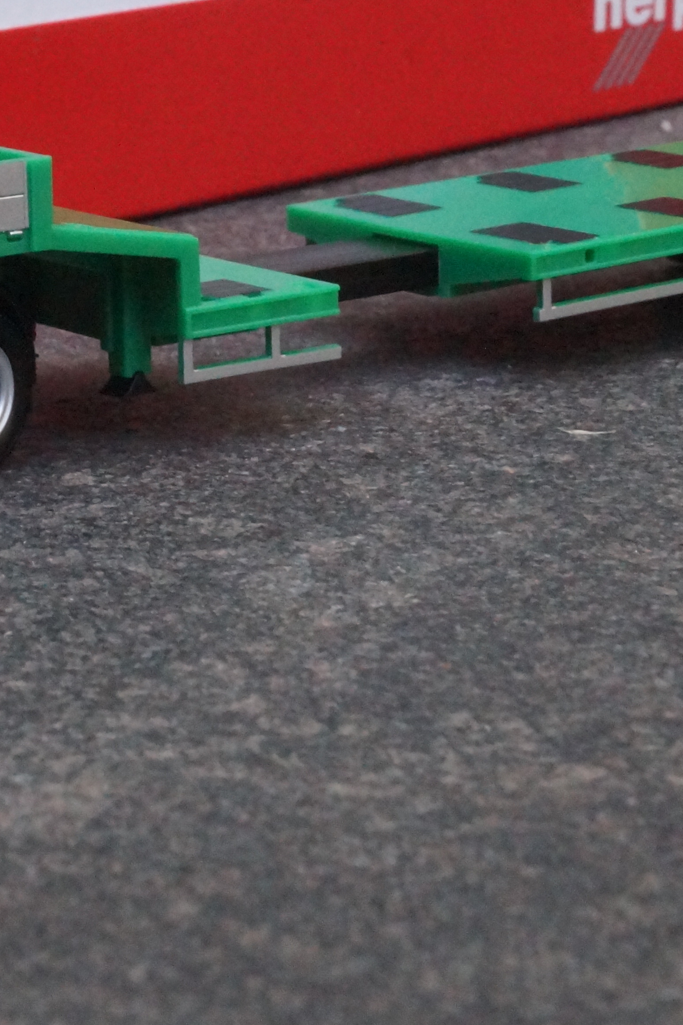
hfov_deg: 11.0
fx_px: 3504
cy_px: 284
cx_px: 2
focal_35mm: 123
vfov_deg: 16.6
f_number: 22
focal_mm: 35
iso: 3200
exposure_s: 1/40
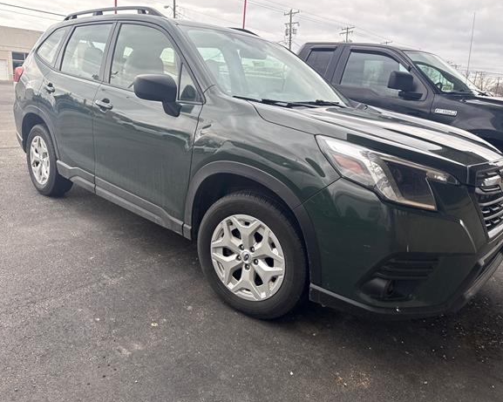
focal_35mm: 26
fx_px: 387
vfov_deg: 54.9
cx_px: 231
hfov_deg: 66.0
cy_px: 196
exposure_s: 1/218
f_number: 1.78
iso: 100
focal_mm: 6.76
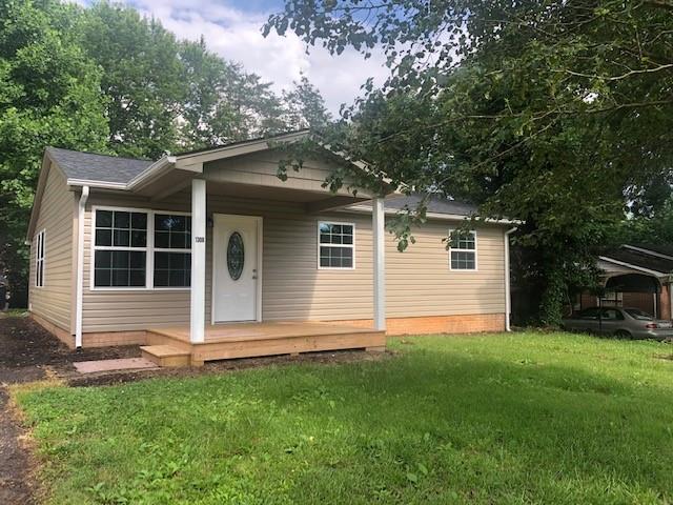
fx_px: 544
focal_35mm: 28
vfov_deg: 49.7
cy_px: 252
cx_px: 336
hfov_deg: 63.4
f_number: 1.8
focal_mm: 4
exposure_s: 1/787
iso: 20
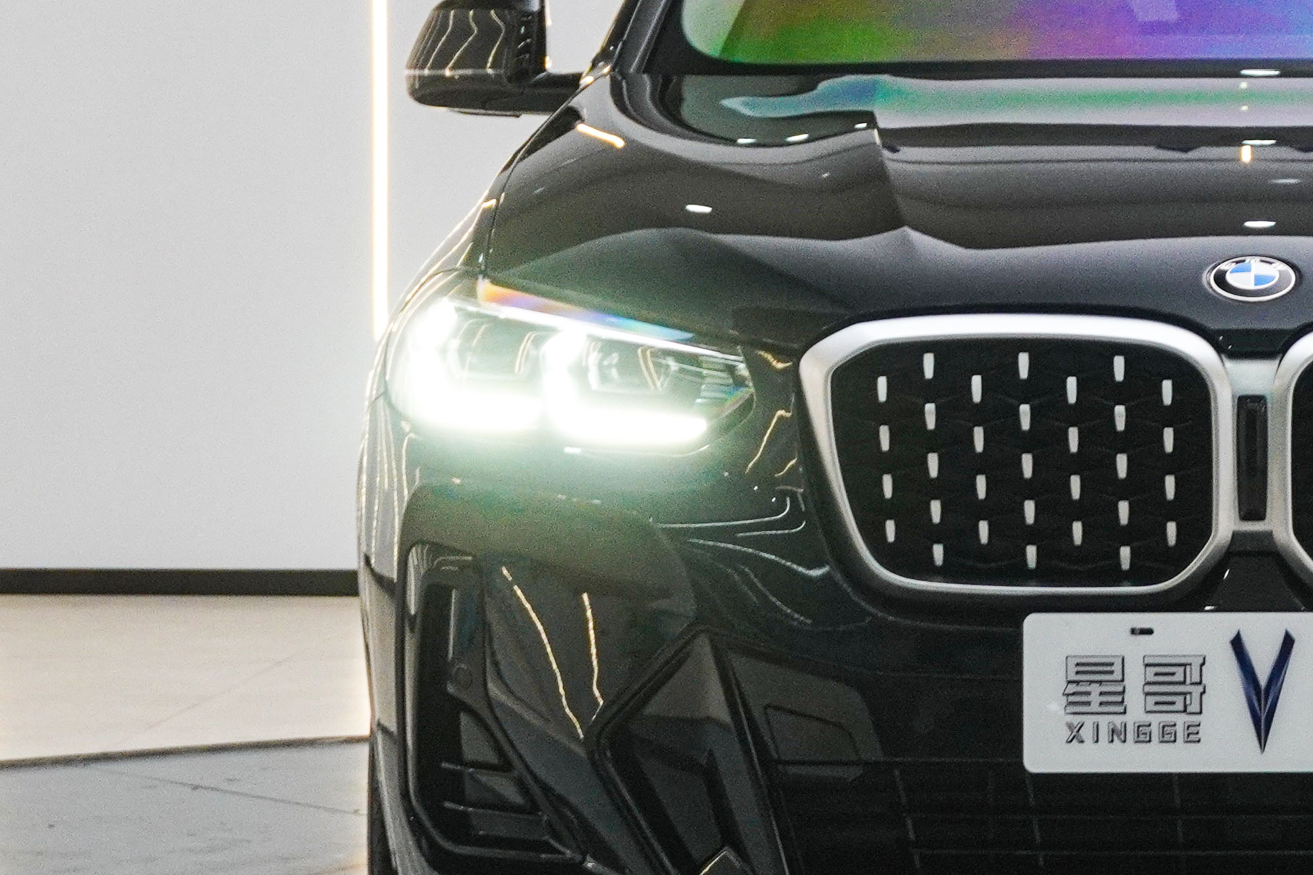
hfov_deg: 12.5
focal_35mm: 162
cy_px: 144
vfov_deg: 8.4
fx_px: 5924
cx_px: 1262
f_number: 6.3
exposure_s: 1/80
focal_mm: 37
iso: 1000
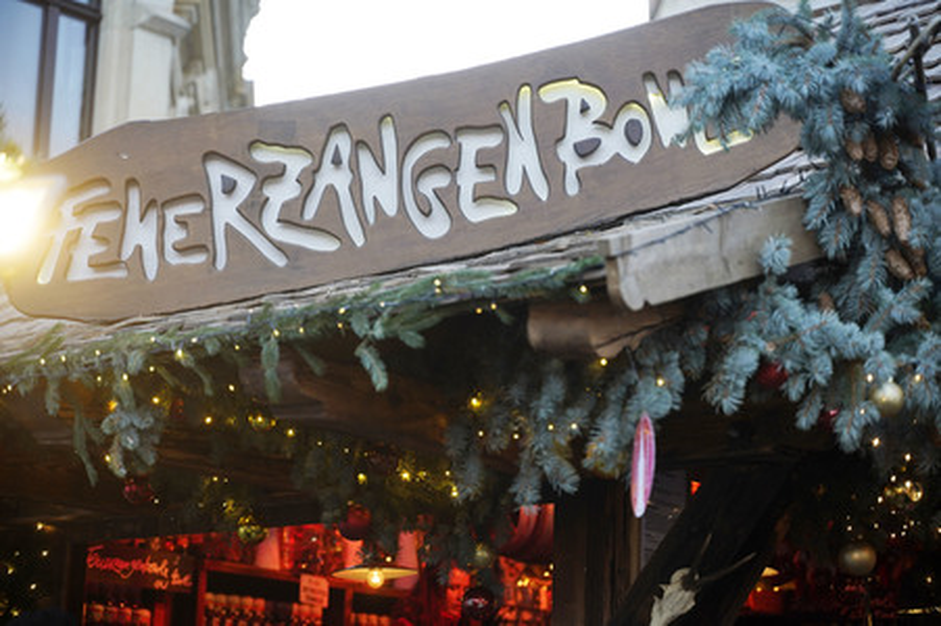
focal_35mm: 75
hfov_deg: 27.0
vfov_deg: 18.2
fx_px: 1959
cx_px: 470
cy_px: 313
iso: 640
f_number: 3.5
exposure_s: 1/100
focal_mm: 75
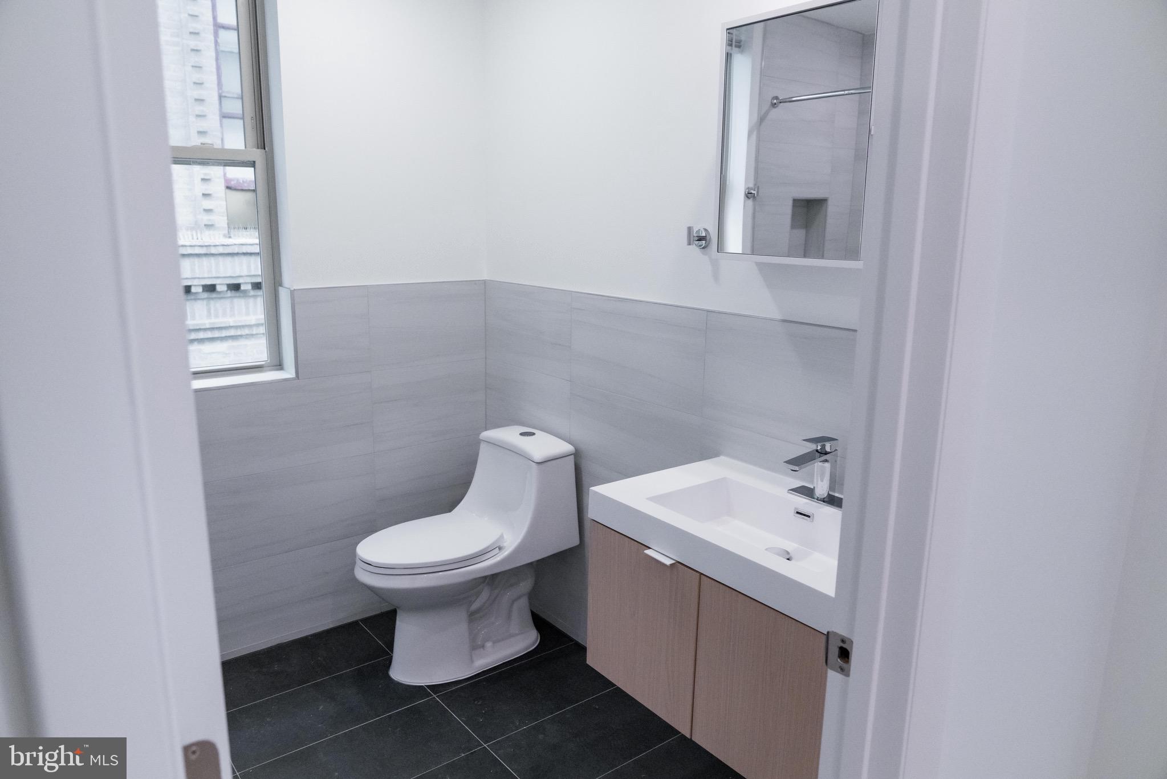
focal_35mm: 24
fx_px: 778
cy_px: 390
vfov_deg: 53.2
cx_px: 584
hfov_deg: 73.7
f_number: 5.6
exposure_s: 1/160
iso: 8000
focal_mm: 24
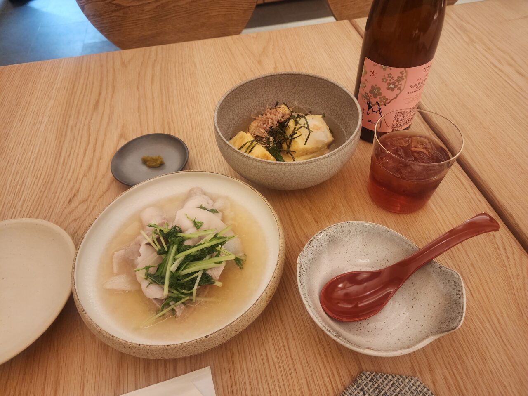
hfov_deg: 73.9
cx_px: 264
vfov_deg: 58.9
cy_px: 198
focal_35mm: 23
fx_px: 351
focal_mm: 6.4
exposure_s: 1/38.5
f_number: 1.8
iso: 500
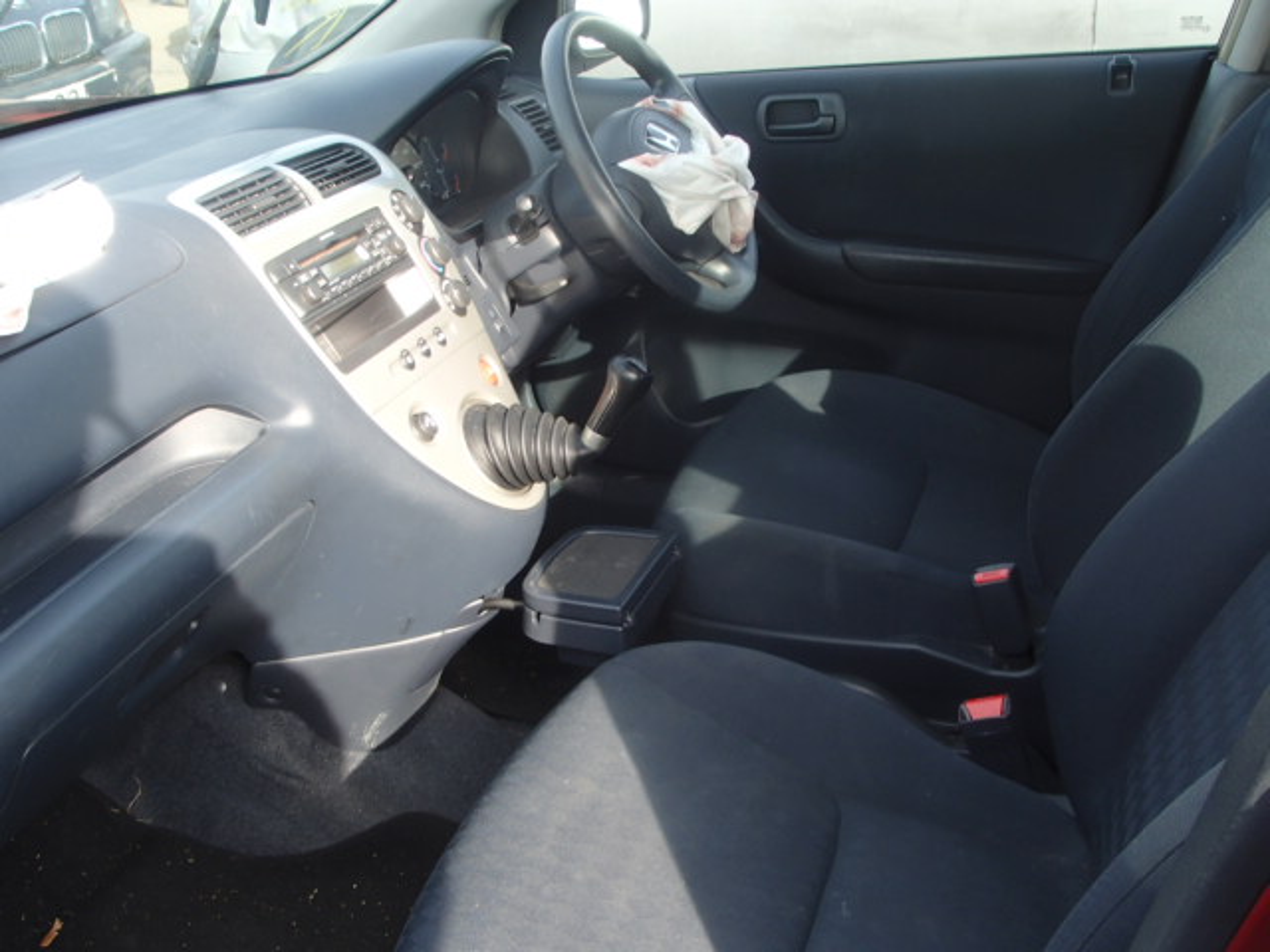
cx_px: 635
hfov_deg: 49.0
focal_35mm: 38
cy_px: 476
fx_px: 1394
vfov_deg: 37.7
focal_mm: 6.83
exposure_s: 1/80
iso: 100
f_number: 4.6
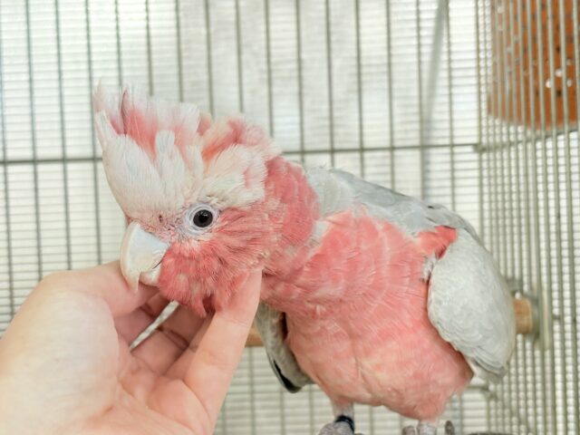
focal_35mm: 52
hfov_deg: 36.8
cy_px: 218
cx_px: 290
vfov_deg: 28.0
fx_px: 871
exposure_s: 1/50
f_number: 1.6
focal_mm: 5.96
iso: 100
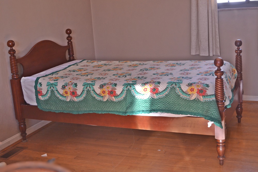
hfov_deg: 43.6
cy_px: 86
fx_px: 322
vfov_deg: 29.8
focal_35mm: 45
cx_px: 129
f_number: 4.5
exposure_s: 1/40
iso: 400
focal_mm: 30
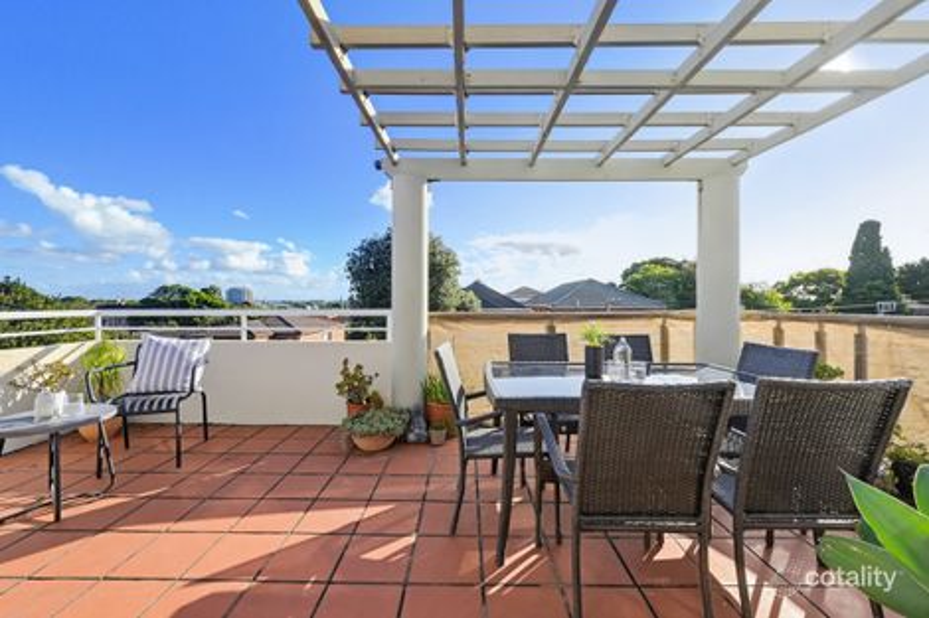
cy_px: 309
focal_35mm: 14
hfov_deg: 104.3
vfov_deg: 81.2
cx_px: 464
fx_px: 361
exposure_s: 1/100
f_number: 11
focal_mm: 14
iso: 200
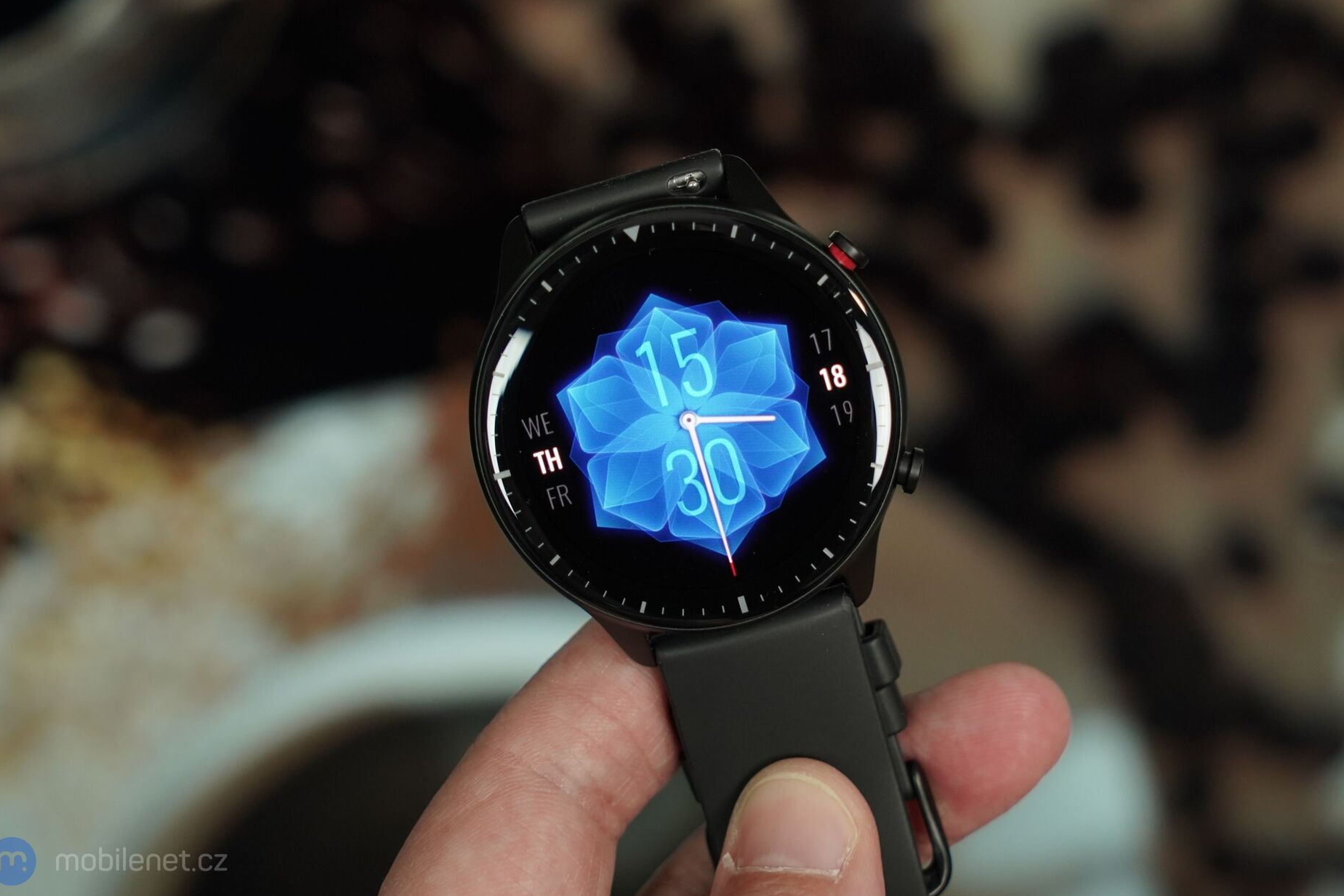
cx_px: 667
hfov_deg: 36.9
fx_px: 2016
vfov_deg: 25.1
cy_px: 440
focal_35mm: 54
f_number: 5
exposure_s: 1/160
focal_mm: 52
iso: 1250
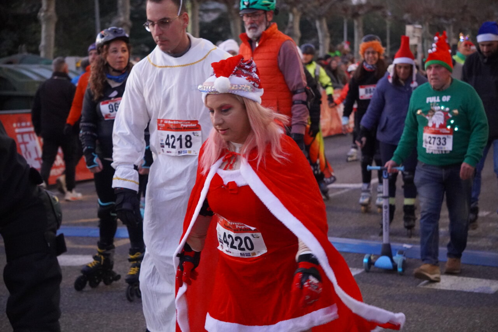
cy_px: 166
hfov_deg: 24.6
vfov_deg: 16.5
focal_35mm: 82
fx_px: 1141
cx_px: 249
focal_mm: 55
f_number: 4.5
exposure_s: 1/125
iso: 6400
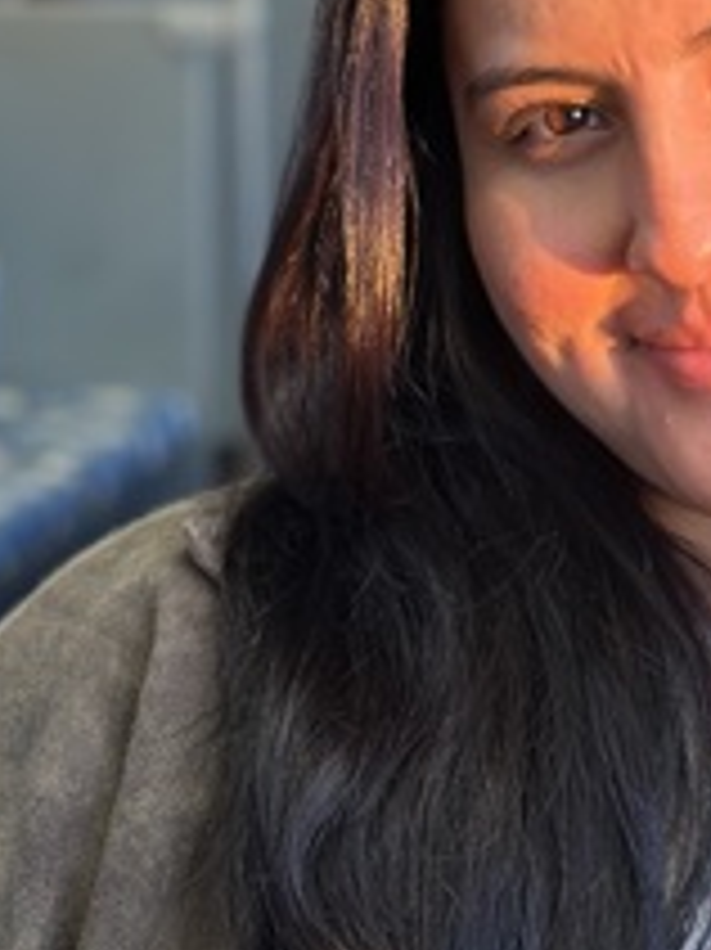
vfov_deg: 17.2
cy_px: 288
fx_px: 3125
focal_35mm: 114
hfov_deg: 12.8
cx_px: 758
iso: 125
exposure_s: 1/108
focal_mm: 6.86
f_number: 1.78
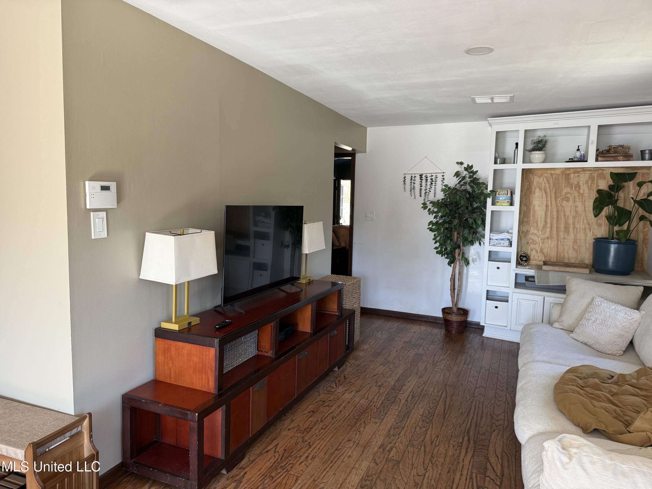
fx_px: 452
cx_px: 326
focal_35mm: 24
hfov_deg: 71.6
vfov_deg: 56.8
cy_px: 244
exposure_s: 1/121
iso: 160
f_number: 1.78
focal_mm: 6.76
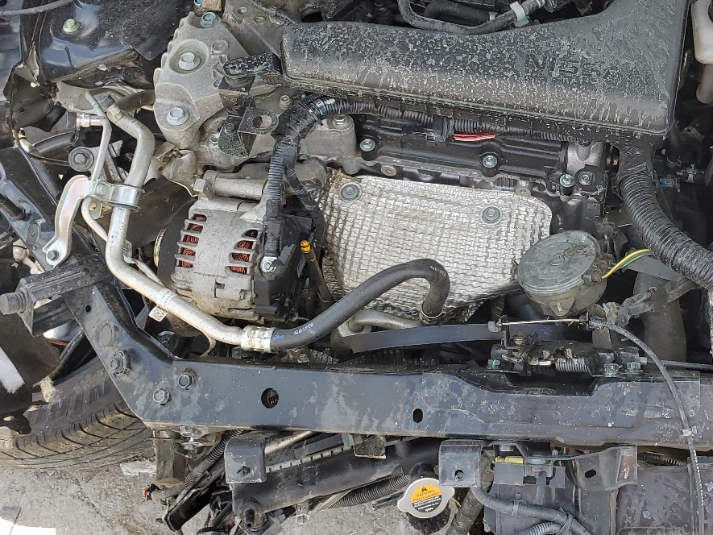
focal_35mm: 47
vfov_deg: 30.7
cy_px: 184
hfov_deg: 39.0
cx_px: 562
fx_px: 968
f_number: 1.5
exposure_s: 1/714
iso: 50
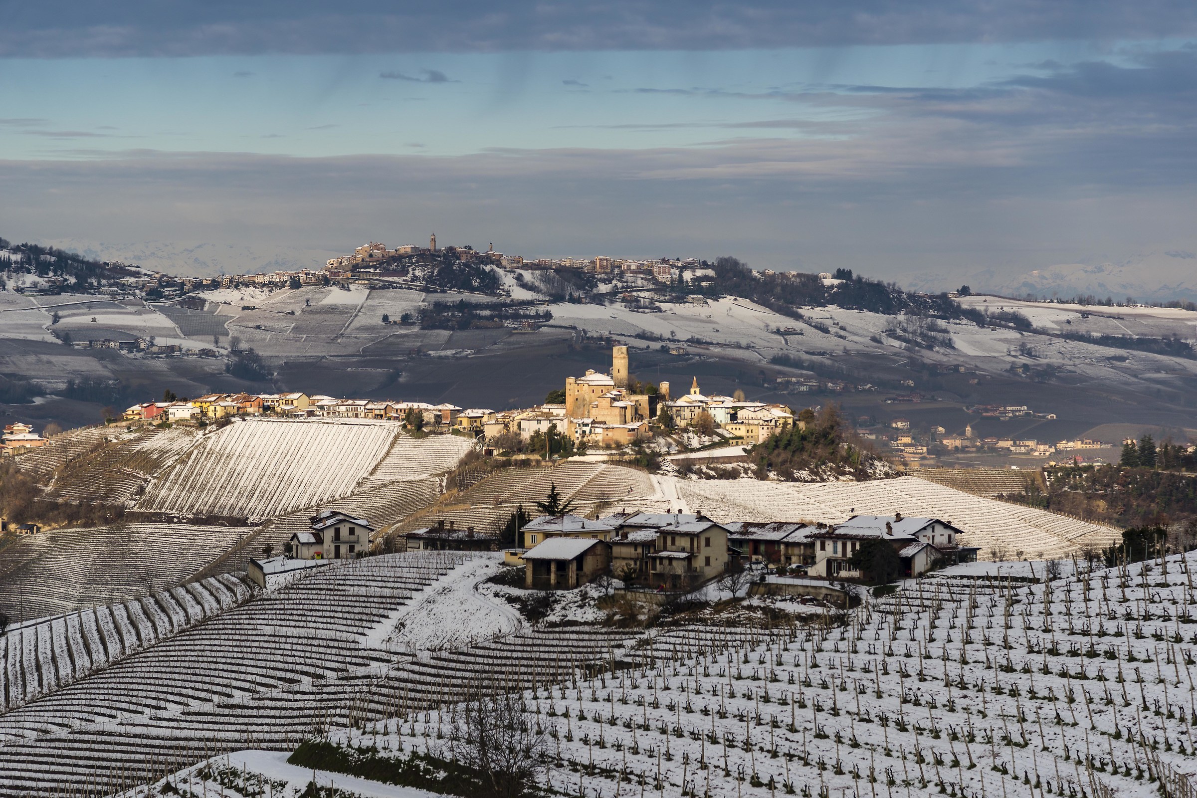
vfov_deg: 11.4
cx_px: 598
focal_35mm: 120
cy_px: 399
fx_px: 3990
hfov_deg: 17.1
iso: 100
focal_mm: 120
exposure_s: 1/640
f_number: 5
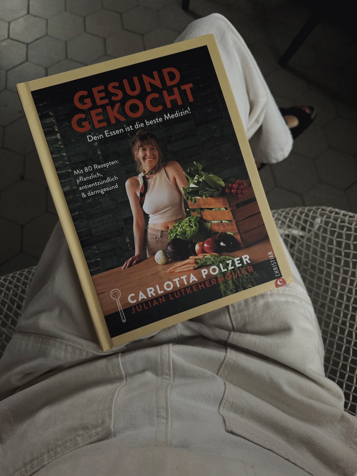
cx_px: 178
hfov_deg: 56.8
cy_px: 238
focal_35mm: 24
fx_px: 330
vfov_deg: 71.6
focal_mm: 6.76
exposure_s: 1/121
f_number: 1.78
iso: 200
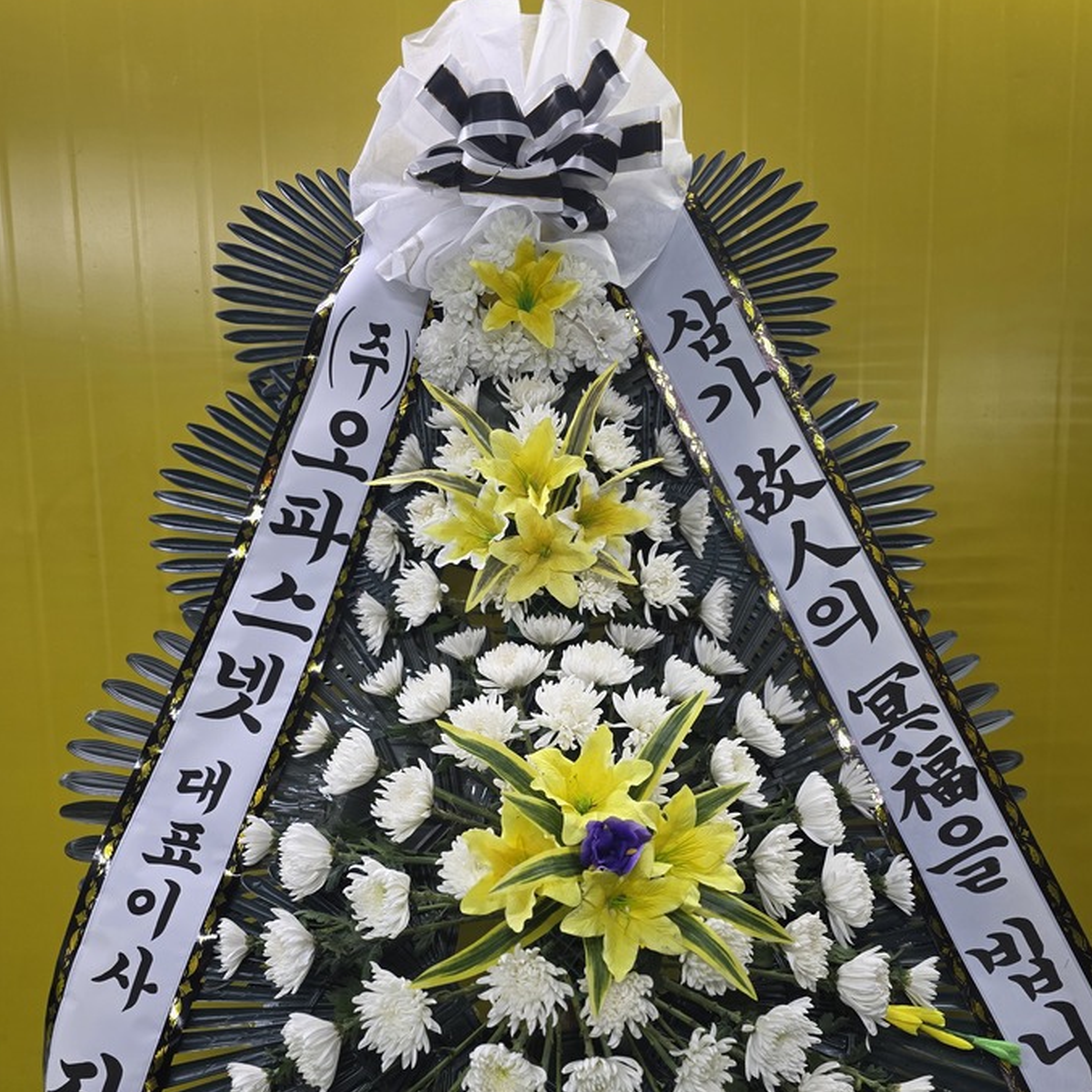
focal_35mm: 28
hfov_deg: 57.3
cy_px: 683
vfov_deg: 56.6
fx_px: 999
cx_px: 563
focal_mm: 6.3
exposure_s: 1/120
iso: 160
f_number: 1.7
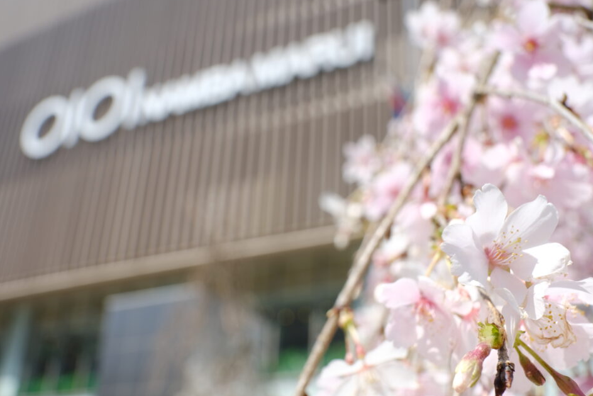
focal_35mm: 38
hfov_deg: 50.7
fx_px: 626
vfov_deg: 35.1
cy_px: 195
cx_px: 290
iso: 160
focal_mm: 23
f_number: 7.1
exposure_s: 1/210
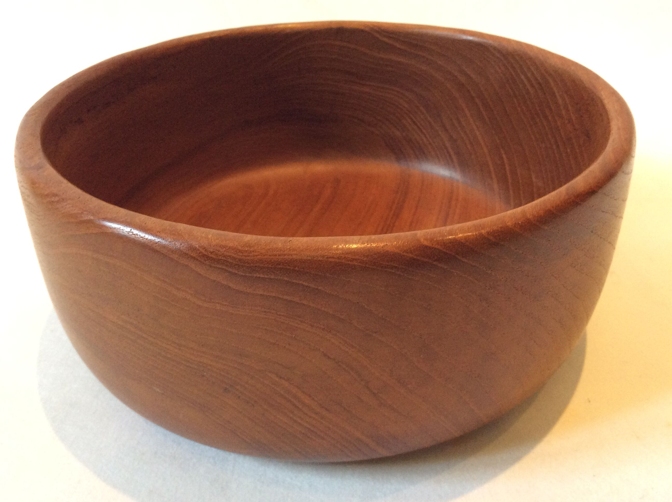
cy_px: 251
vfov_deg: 44.1
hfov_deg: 56.9
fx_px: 620
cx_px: 336
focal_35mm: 32
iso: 160
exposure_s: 1/25
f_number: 2.4
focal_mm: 3.3
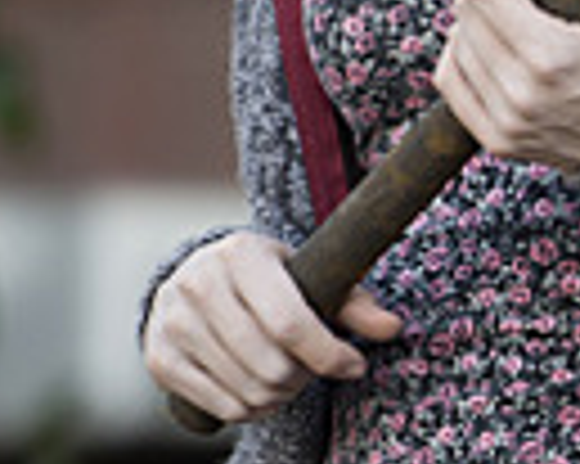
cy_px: 99
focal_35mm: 1082
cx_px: 845
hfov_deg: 1.8
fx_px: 18559
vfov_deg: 1.4
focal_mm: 190
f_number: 3.2
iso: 100
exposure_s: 1/100
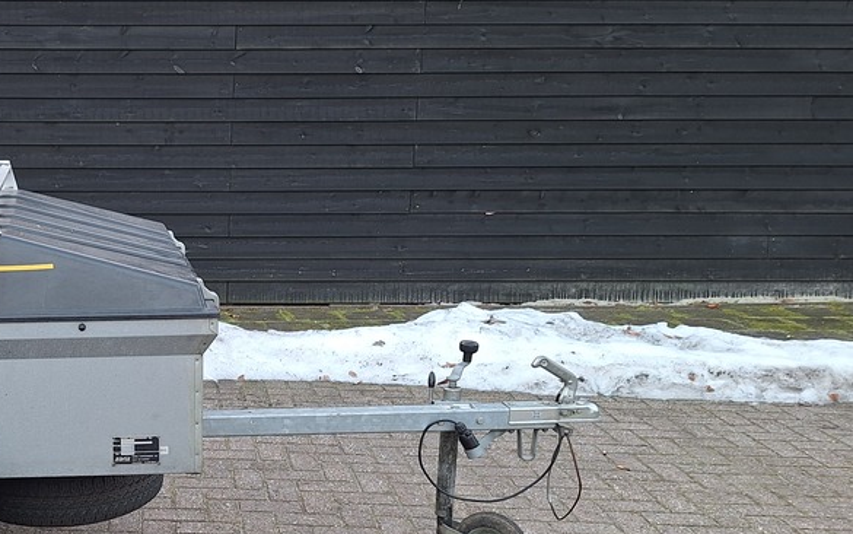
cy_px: 365
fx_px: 1163
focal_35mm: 50
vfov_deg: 25.7
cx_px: 60
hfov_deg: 37.2
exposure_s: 1/40
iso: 50
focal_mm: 5.54
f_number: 1.8
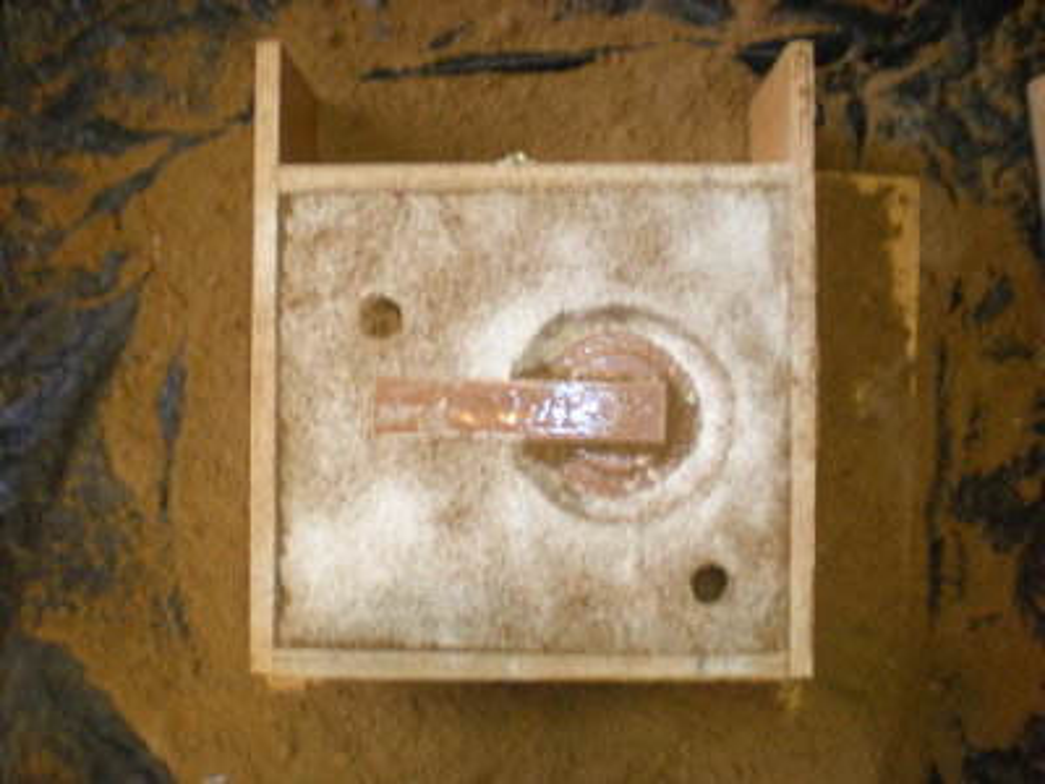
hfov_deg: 49.0
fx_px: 1147
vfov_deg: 37.7
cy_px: 392
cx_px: 522
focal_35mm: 38
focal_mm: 6.3
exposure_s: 1/8
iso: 200
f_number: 3.1
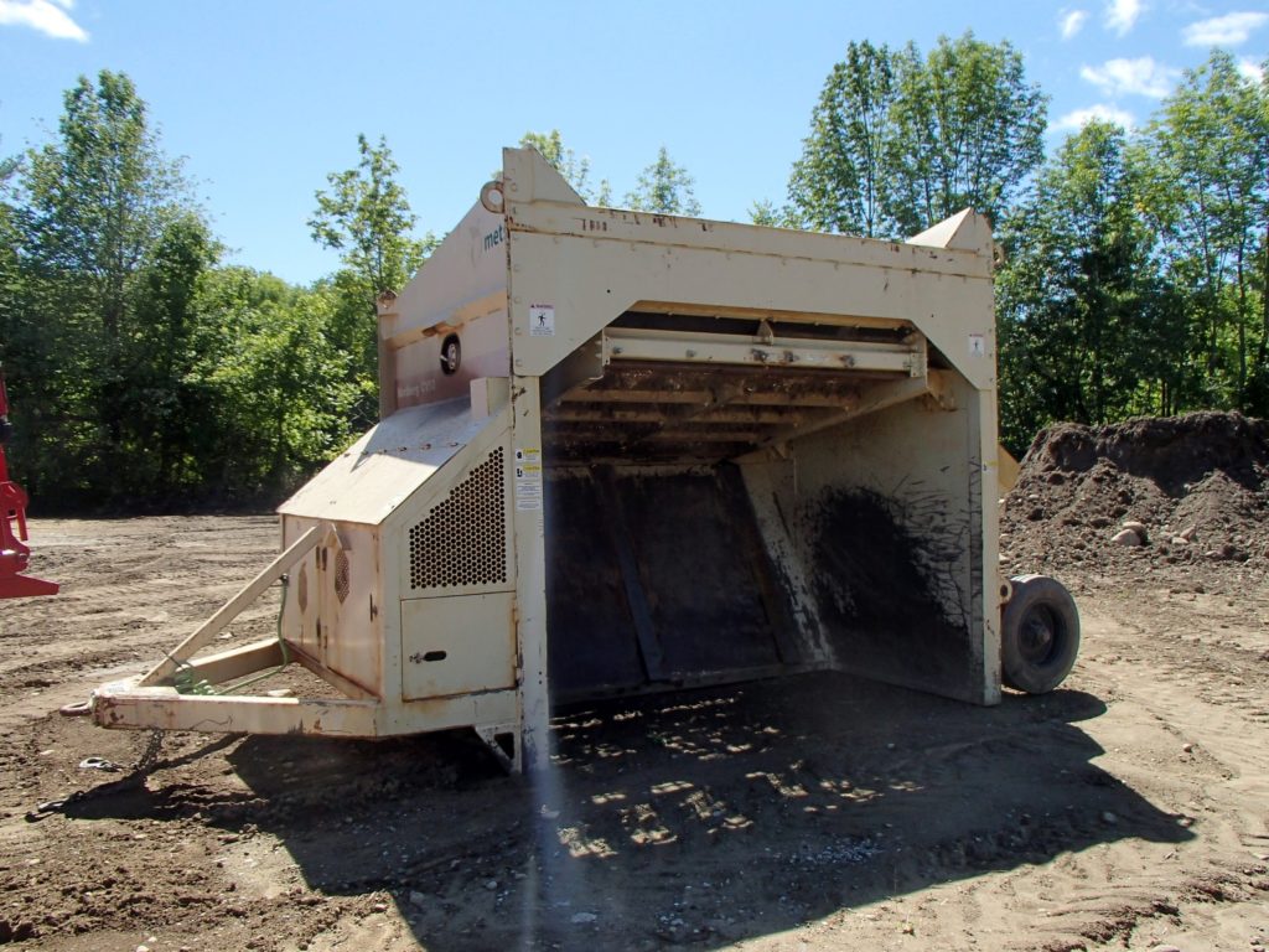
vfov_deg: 49.7
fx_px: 1026
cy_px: 476
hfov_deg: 63.4
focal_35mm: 28
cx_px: 634
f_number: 3.9
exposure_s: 1/640
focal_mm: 5
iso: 100
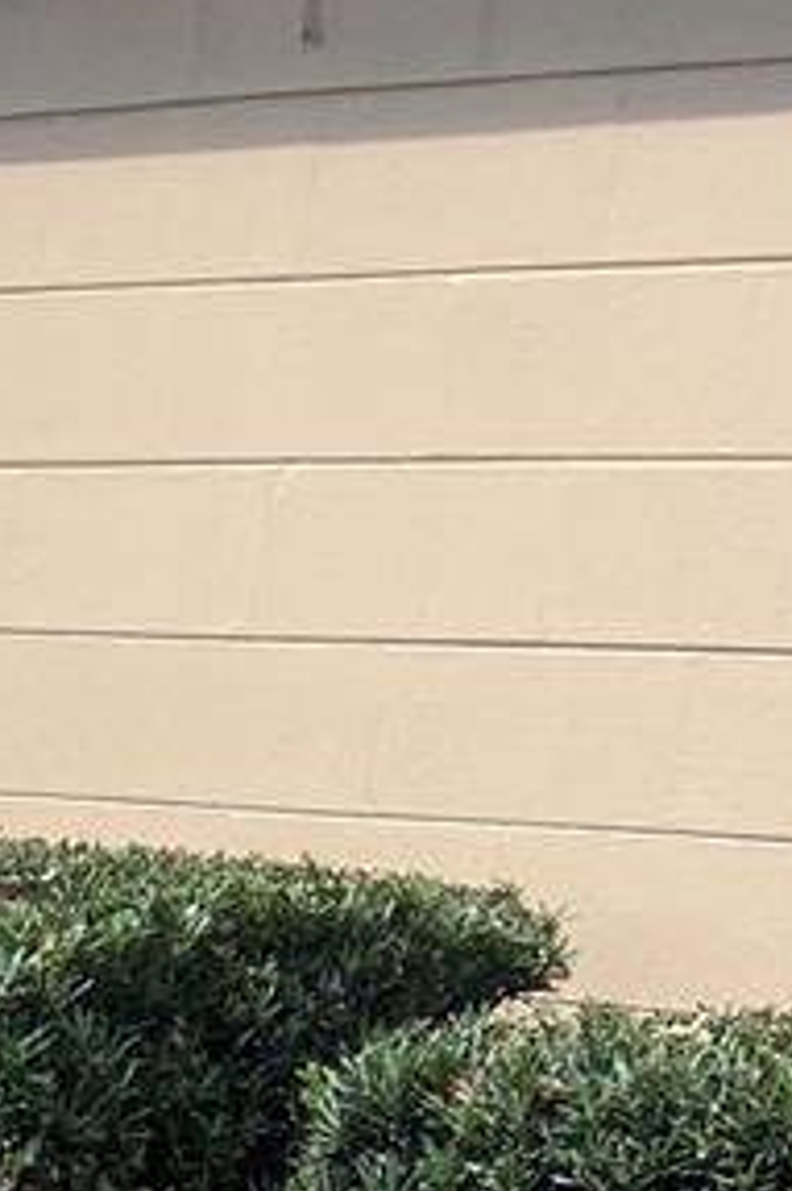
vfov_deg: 15.4
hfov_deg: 11.0
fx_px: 3733
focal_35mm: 113
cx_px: -809
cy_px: 2179
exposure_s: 1/1147
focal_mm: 4.25
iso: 32
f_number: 1.8
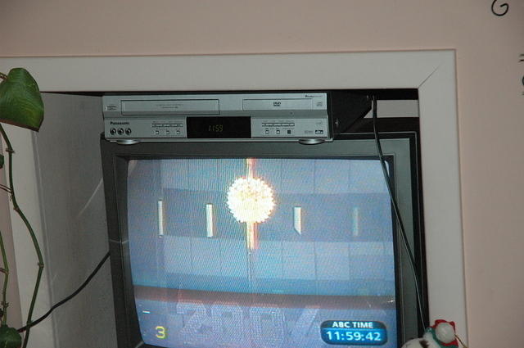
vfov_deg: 13.0
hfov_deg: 19.5
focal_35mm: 105
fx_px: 1526
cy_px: 174
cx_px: 262
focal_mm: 70
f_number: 4.5
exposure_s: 1/60
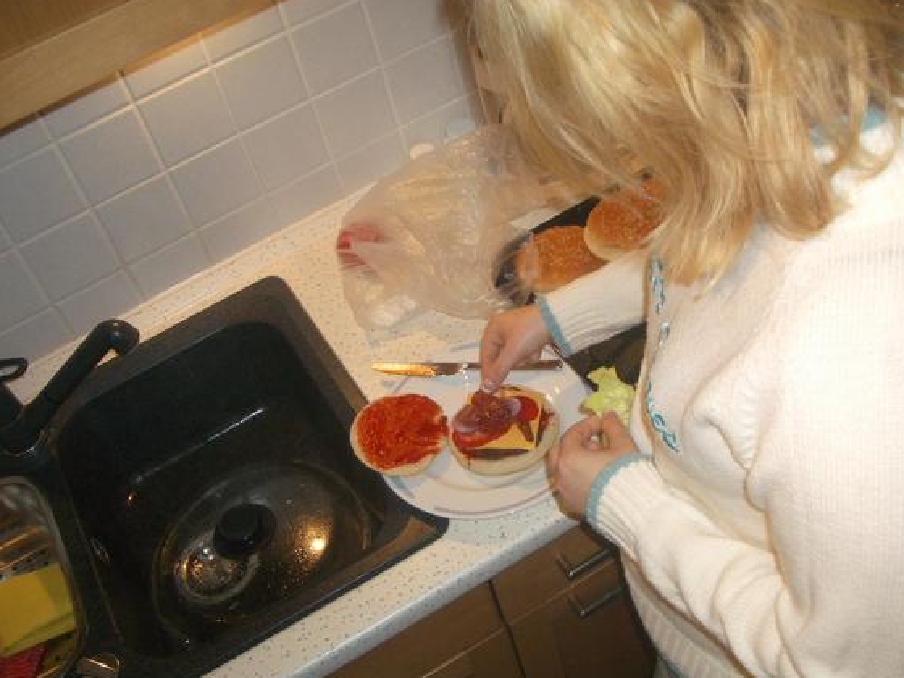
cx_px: 462
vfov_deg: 36.0
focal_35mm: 40
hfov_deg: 46.8
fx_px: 1045
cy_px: 355
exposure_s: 1/60
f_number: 2.6
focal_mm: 5.8
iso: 100
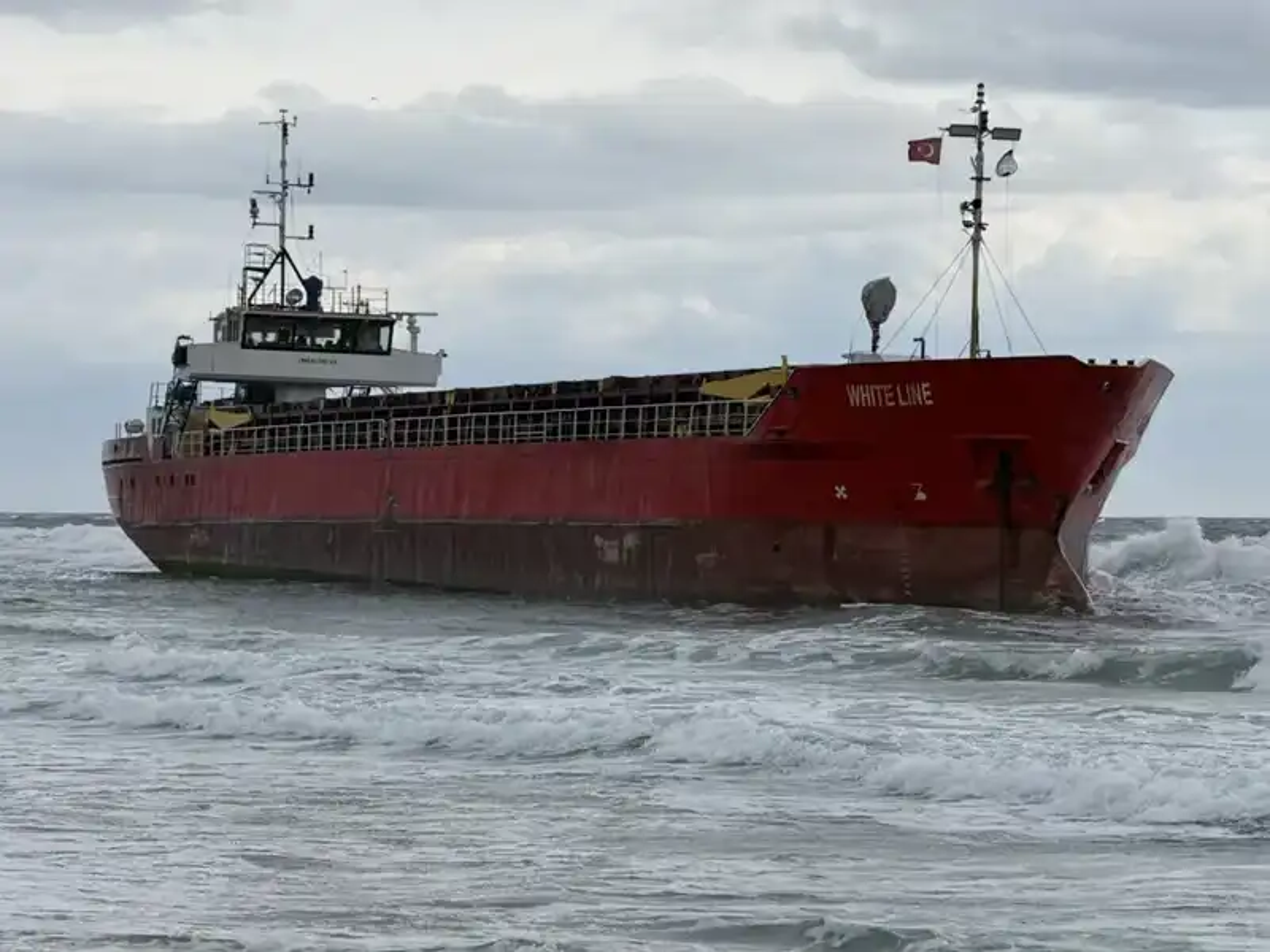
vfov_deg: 12.3
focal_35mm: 120
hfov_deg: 16.4
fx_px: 4403
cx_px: 635
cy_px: 476
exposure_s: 1/1114
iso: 50
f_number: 2.8
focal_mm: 15.66
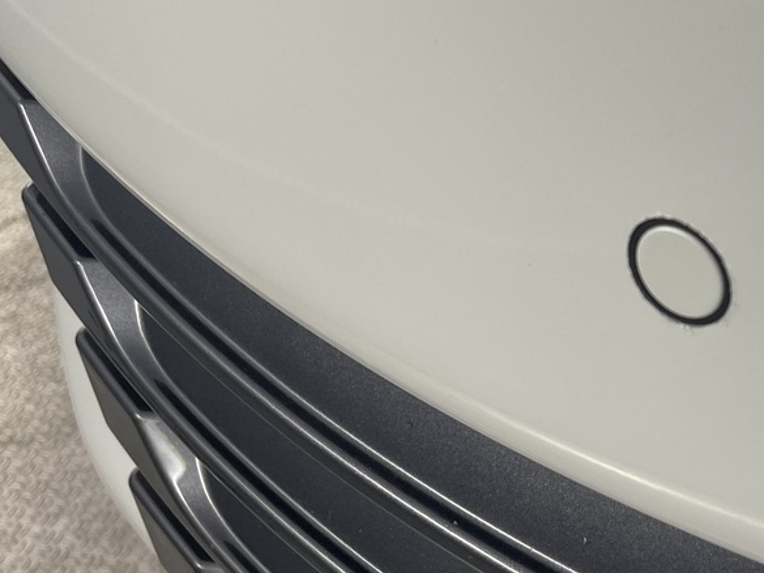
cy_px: 192
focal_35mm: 64
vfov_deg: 22.8
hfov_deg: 28.5
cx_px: 756
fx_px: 1413
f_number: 1.6
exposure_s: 1/84
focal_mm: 4.2
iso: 50
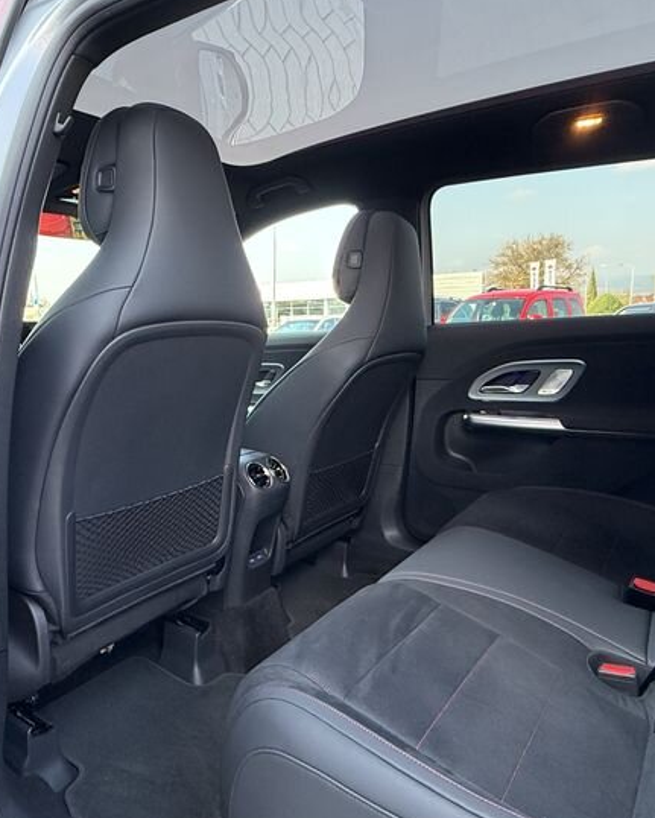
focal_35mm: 26
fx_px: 629
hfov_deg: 54.4
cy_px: 427
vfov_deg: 66.0
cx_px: 246
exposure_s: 1/121
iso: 250
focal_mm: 2.22
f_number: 2.2
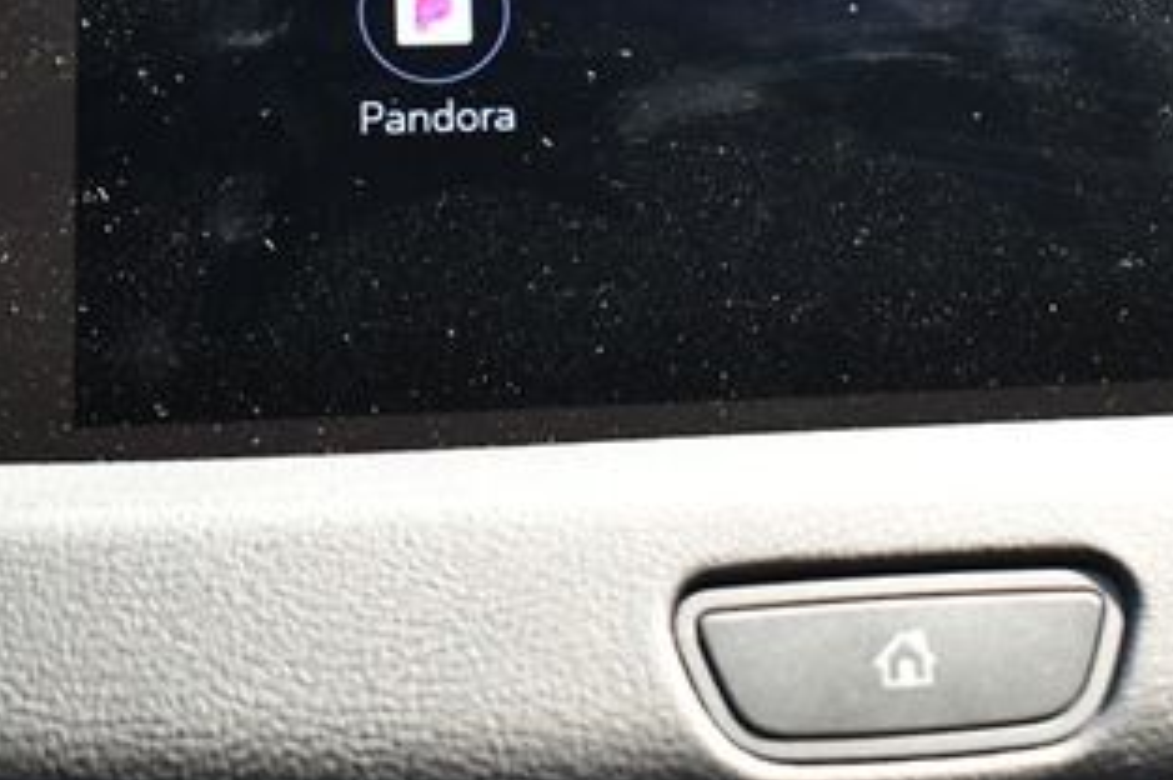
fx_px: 2799
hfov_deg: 23.5
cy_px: 11
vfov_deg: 15.6
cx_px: 798
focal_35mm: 86
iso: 800
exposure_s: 1/250
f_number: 4.2
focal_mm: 28
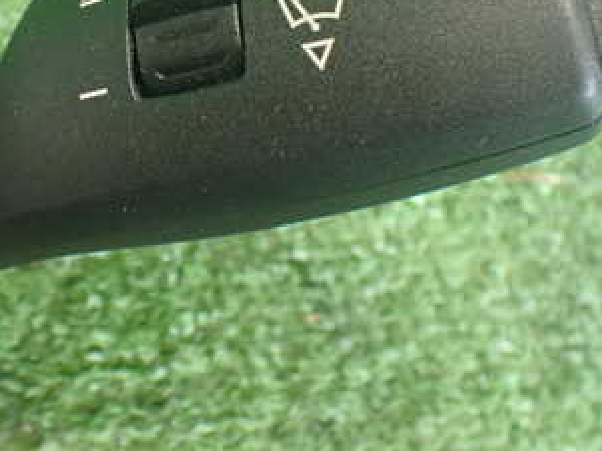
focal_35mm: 60
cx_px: 215
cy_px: 54
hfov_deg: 32.0
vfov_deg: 23.8
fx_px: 1043
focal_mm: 5.4
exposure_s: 1/50
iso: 800
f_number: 2.3
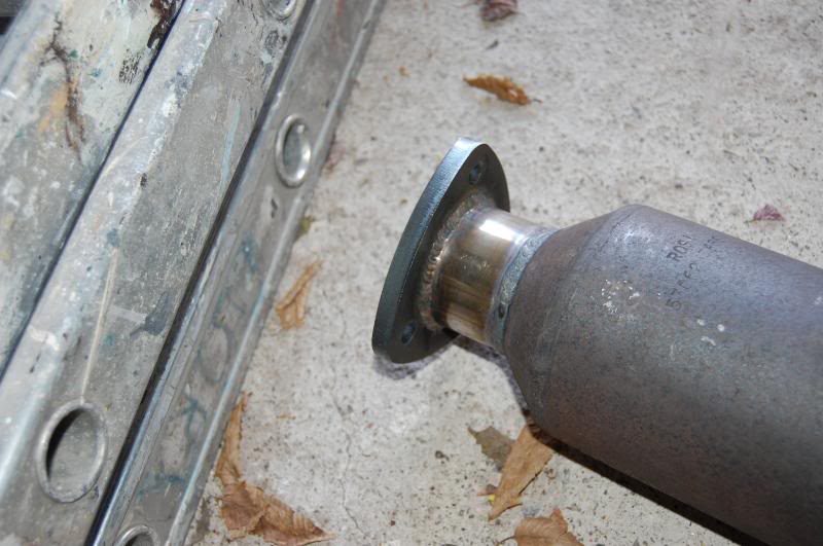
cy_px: 273
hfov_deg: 46.5
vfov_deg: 31.8
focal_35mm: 42
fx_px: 959
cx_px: 412
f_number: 4.2
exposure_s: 1/60
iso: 400
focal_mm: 28
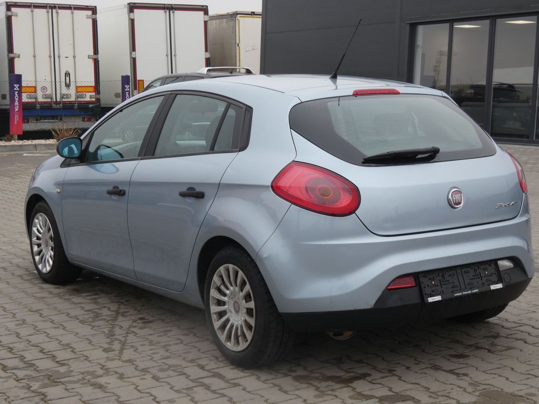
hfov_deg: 31.7
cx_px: 270
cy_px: 202
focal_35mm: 61
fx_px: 950
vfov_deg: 24.0
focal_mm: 10.8
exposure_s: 1/100
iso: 80
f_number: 5
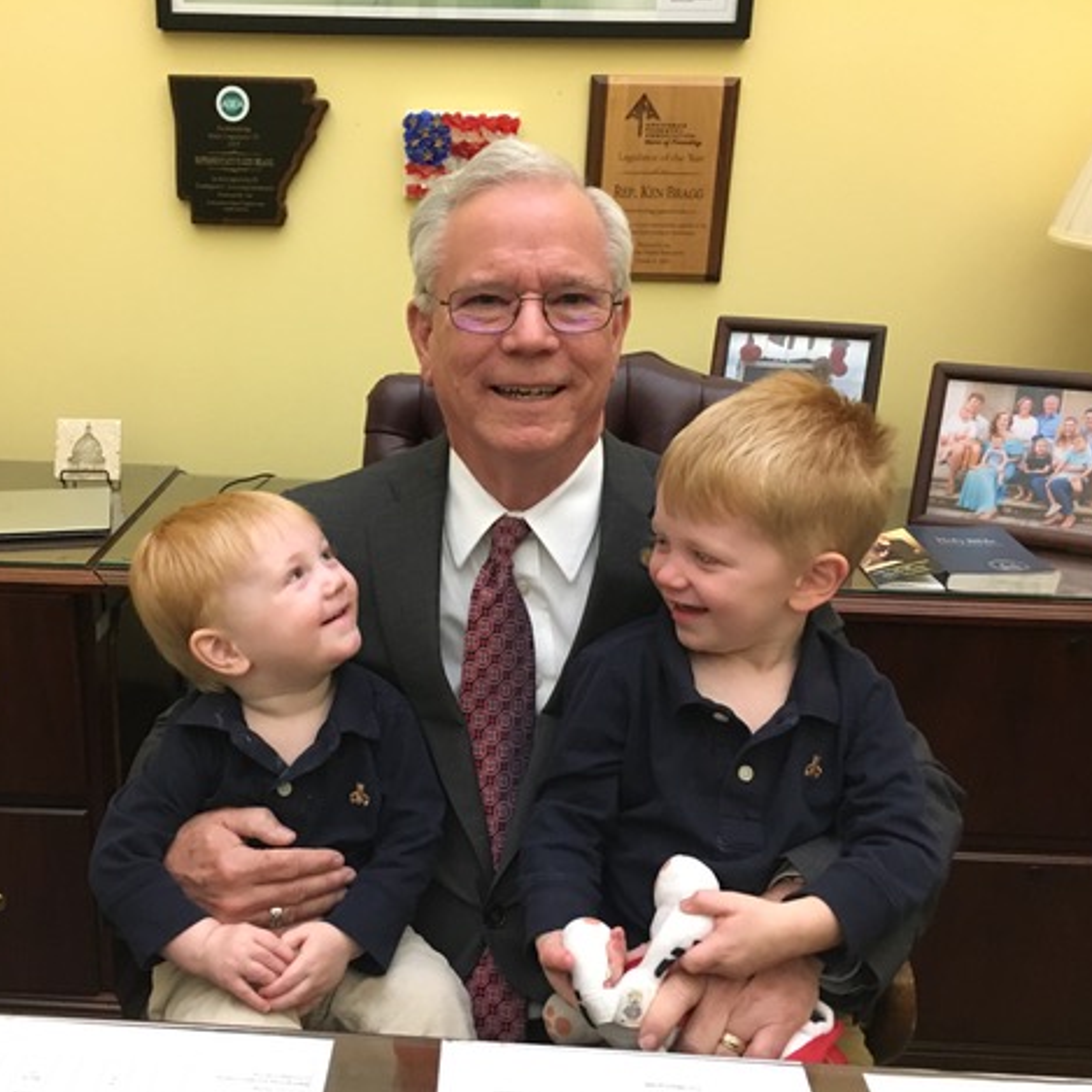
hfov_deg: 46.9
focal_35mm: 35
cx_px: 419
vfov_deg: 47.2
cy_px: 552
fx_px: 1249
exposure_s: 1/30
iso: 200
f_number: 2.2
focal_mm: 4.15
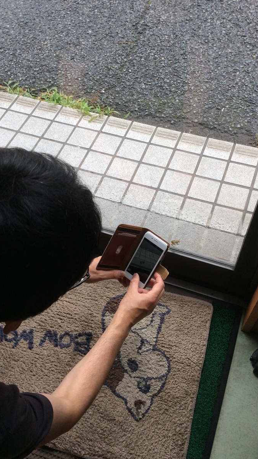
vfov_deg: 56.6
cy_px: 229
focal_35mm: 35
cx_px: 134
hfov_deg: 33.7
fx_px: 426
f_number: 2.4
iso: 32
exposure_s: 1/142
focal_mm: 3.3
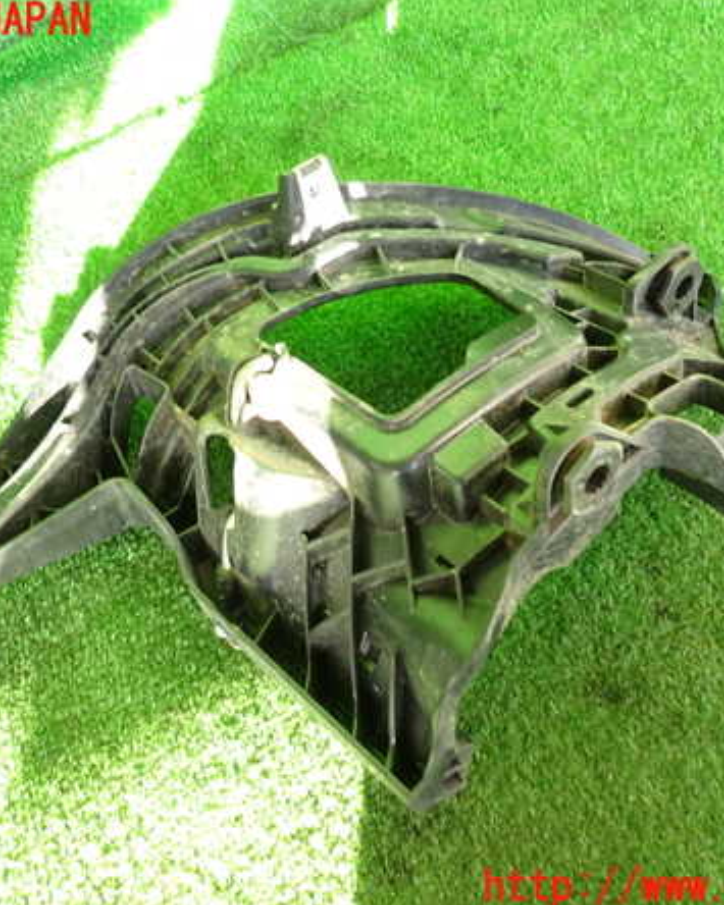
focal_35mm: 33
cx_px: 332
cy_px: 455
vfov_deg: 54.2
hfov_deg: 44.5
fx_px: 884
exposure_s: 1/60
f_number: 2
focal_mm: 4.5
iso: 125
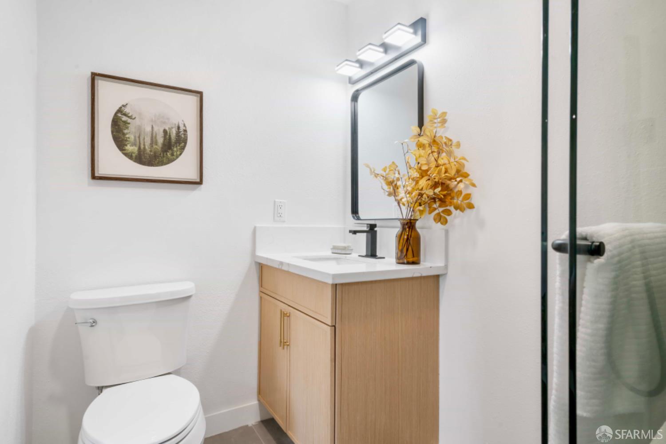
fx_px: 351
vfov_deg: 64.6
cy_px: 222
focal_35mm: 19
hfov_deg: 86.9
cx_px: 333
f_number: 11
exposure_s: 1/10
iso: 500
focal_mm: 19
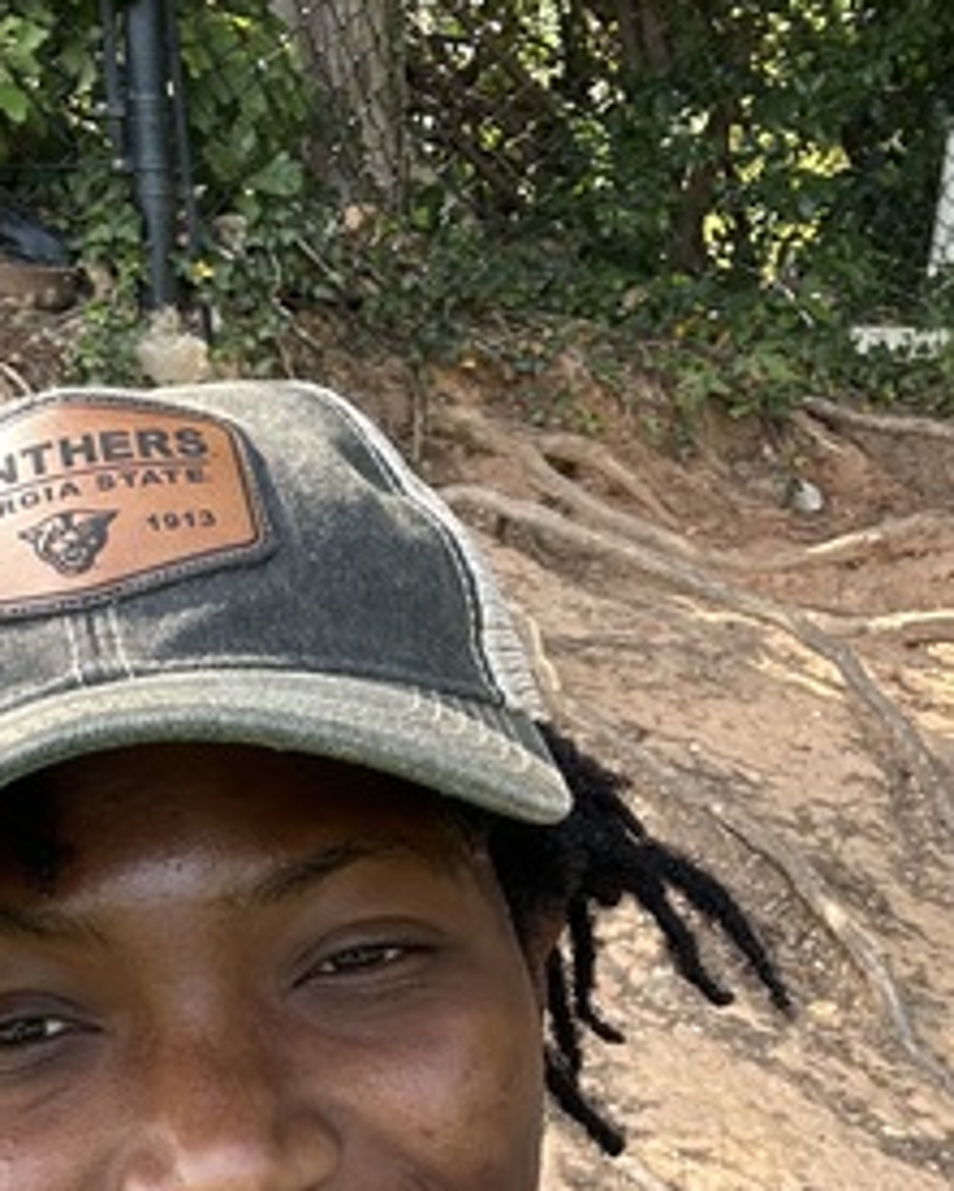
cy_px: 1010
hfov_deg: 28.5
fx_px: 1870
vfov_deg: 33.9
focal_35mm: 53
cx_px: 339
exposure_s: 1/121
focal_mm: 2.69
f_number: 1.9
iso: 50
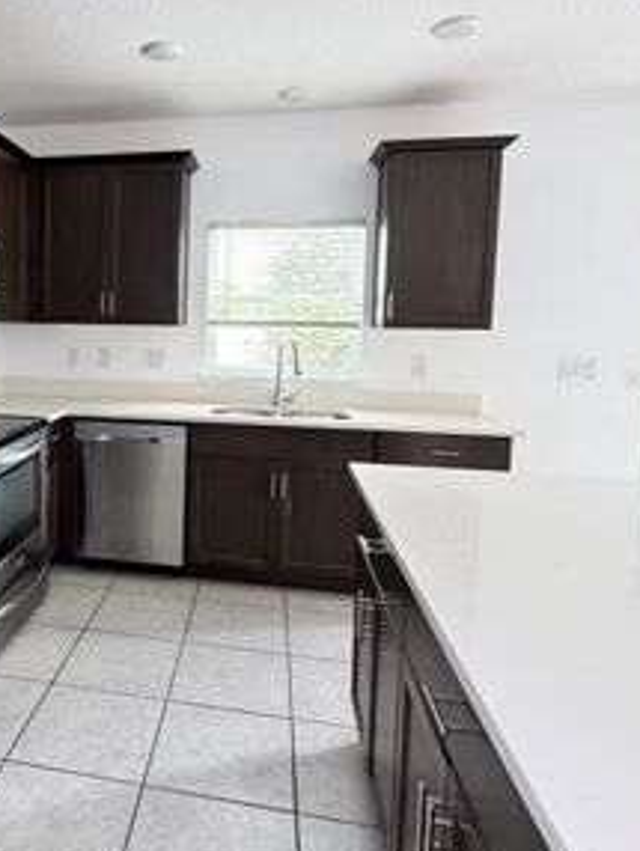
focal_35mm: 26
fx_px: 640
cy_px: 378
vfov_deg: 67.1
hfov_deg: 49.8
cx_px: 124
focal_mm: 2.22
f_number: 2.2
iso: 200
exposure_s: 1/99
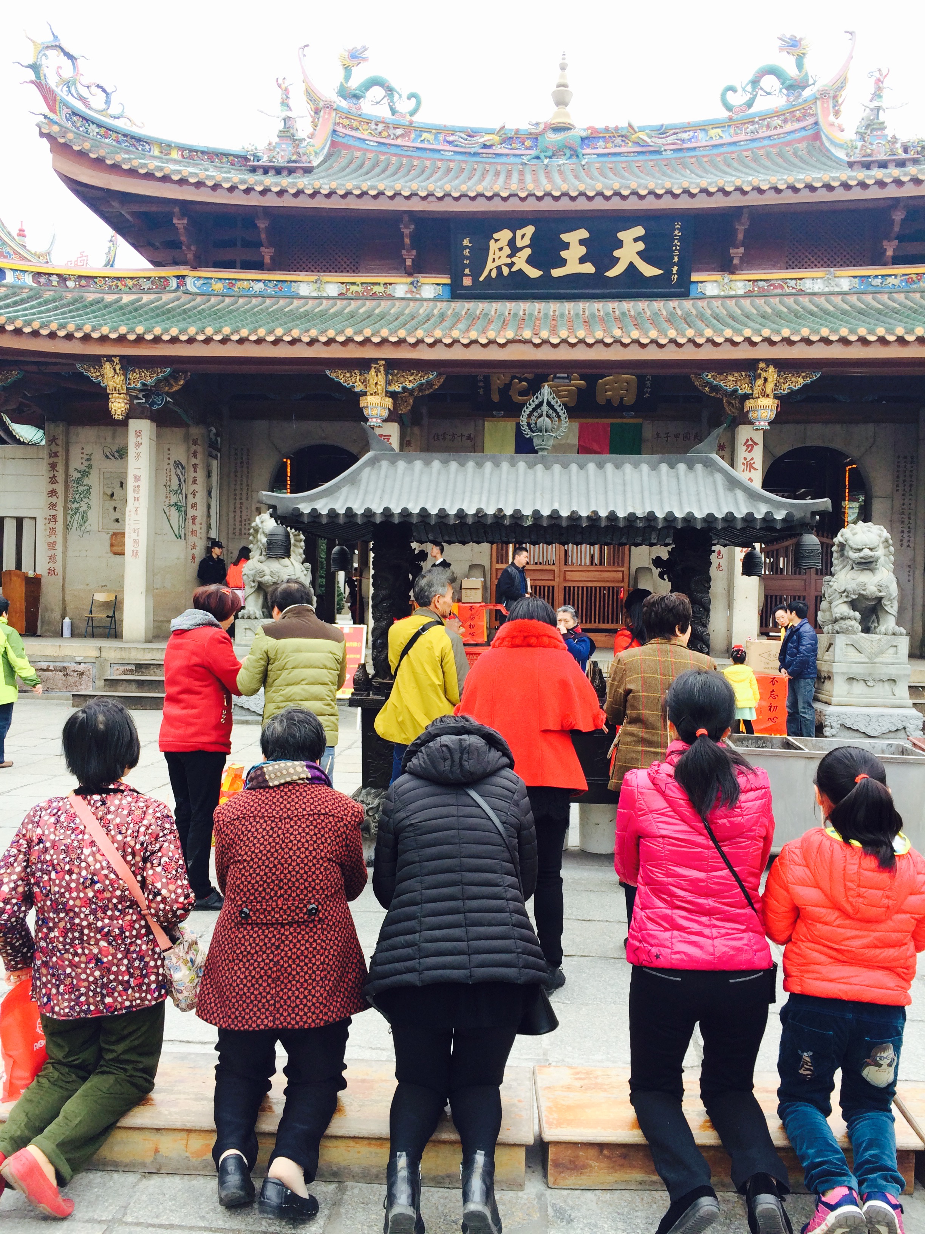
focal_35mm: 29
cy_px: 617
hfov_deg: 48.2
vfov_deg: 61.7
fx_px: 1033
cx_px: 462
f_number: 2.2
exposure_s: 1/354
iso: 32
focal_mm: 4.15
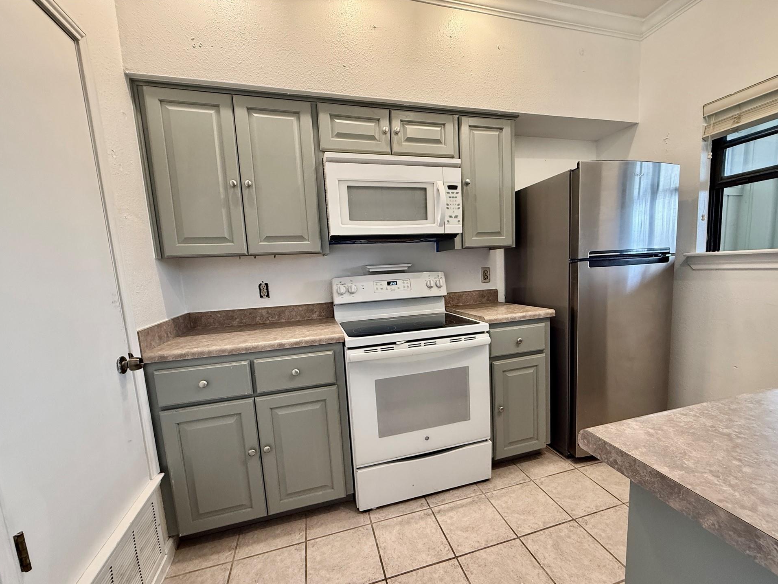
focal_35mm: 15
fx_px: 337
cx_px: 407
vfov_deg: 81.7
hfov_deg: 98.1
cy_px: 311
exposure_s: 1/60
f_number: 2.2
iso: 200
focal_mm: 2.22
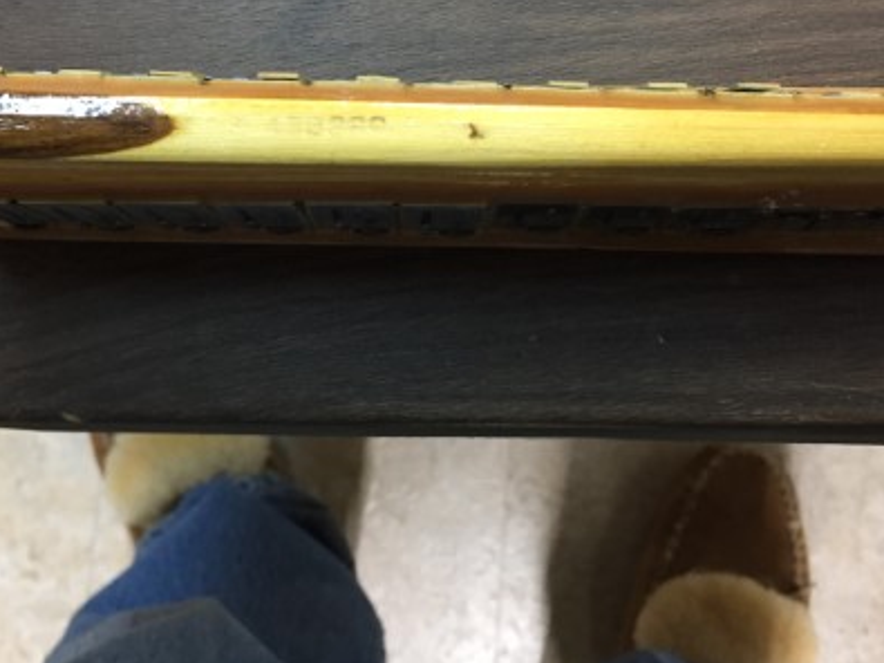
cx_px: 385
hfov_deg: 40.4
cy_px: 242
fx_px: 1200
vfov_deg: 30.7
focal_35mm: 47
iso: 125
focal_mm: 4.15
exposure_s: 1/30
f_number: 2.2
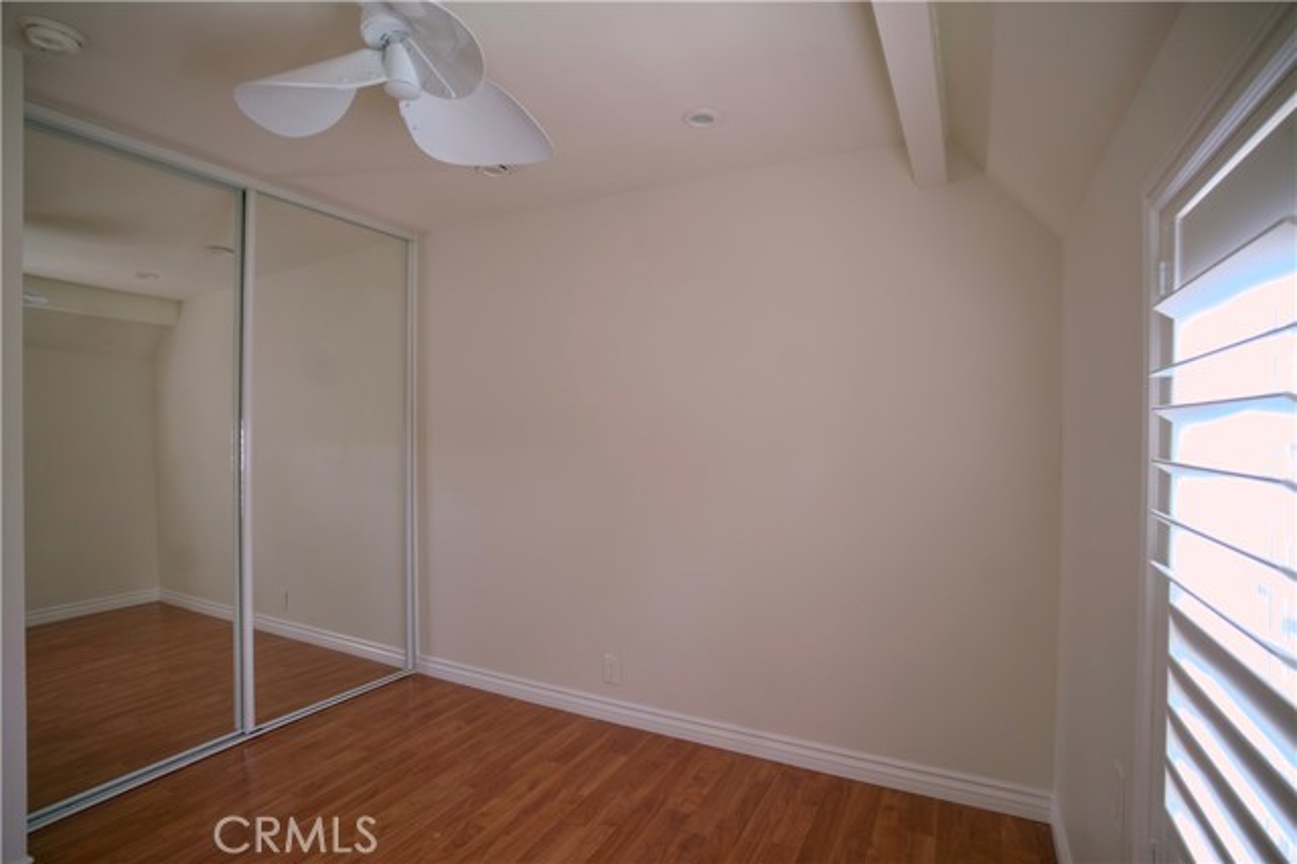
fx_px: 612
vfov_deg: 70.4
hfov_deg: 93.3
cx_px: 648
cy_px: 432
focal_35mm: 17
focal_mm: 17
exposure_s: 1/60
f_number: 3.5
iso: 125
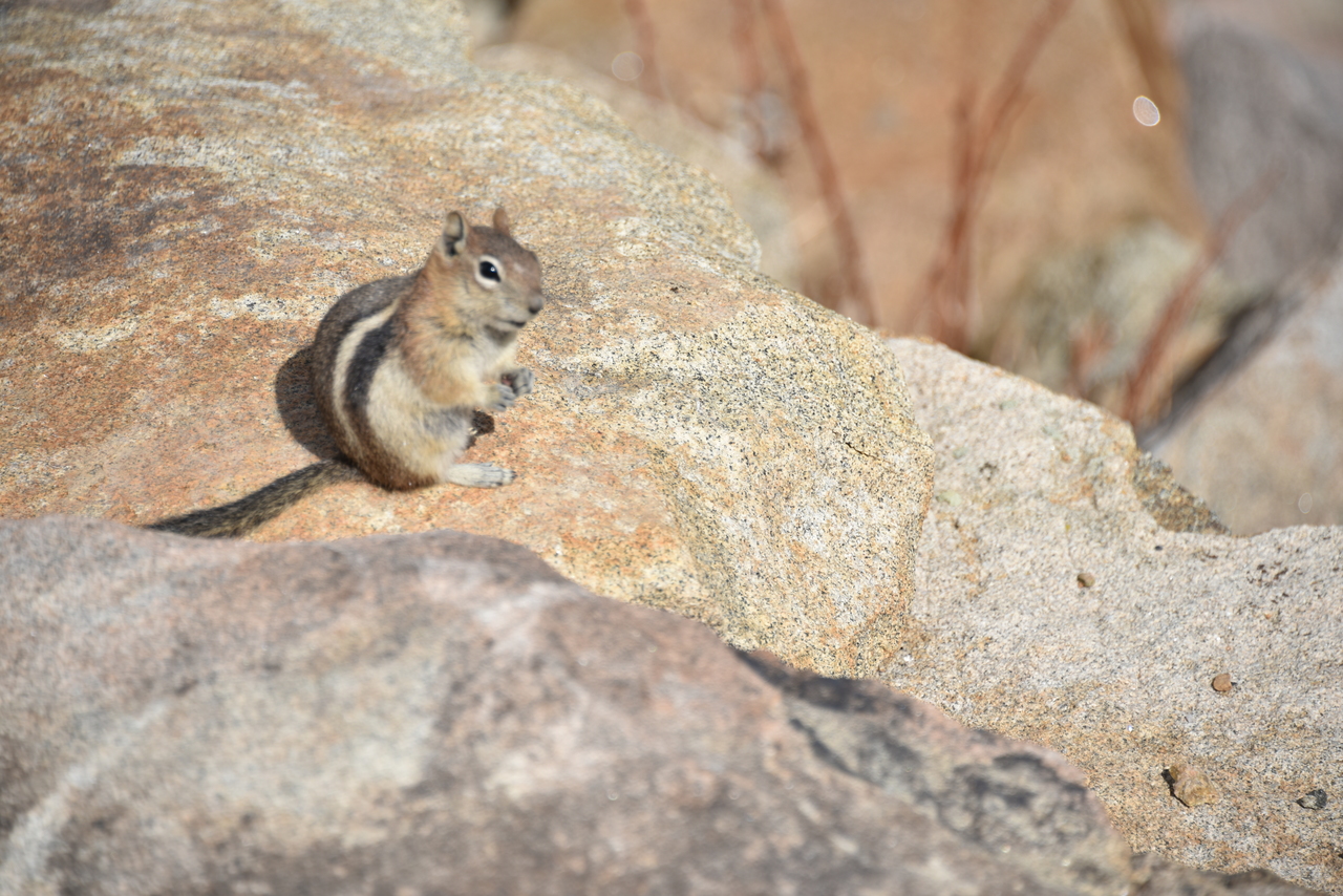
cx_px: 672
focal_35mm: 300
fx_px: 11193
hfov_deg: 6.9
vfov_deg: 4.6
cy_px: 448
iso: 100
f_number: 6.3
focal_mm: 300
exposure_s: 1/640
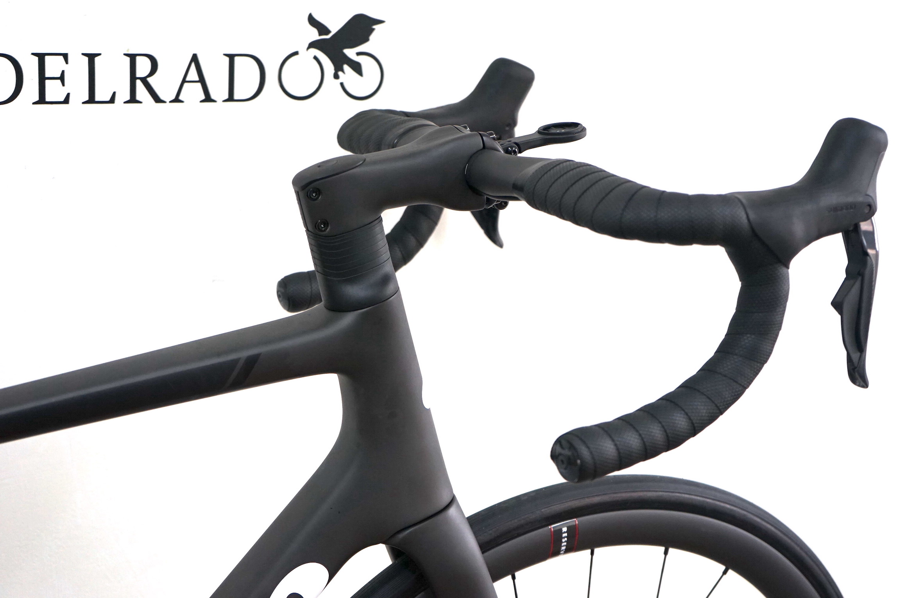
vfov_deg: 24.6
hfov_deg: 36.3
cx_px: 450
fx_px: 1372
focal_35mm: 55
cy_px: 299
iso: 1250
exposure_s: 1/160
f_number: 5
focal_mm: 55
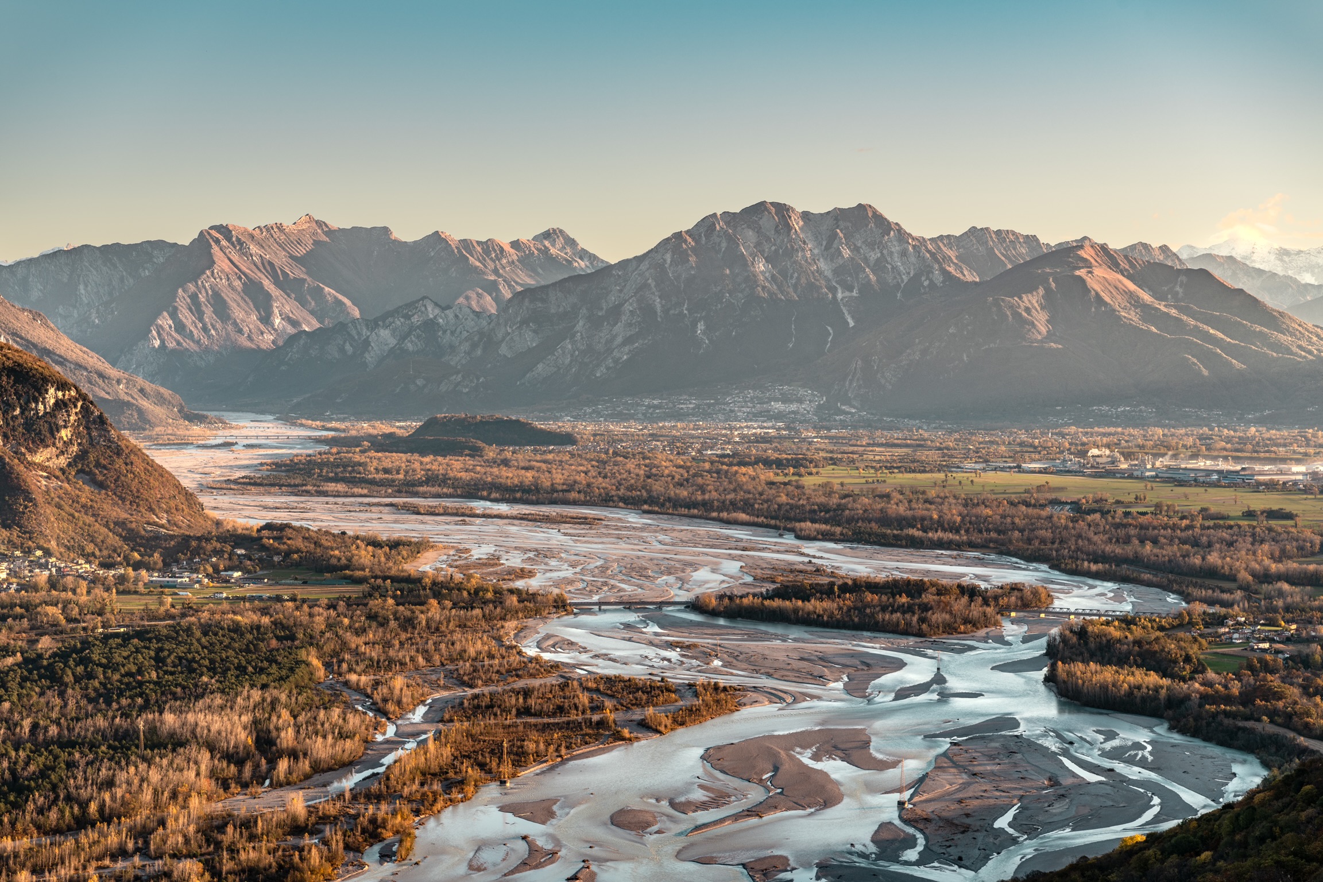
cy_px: 441
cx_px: 662
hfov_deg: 28.8
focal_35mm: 70
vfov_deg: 19.5
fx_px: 2572
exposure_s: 1/100
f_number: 8
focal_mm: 70
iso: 80
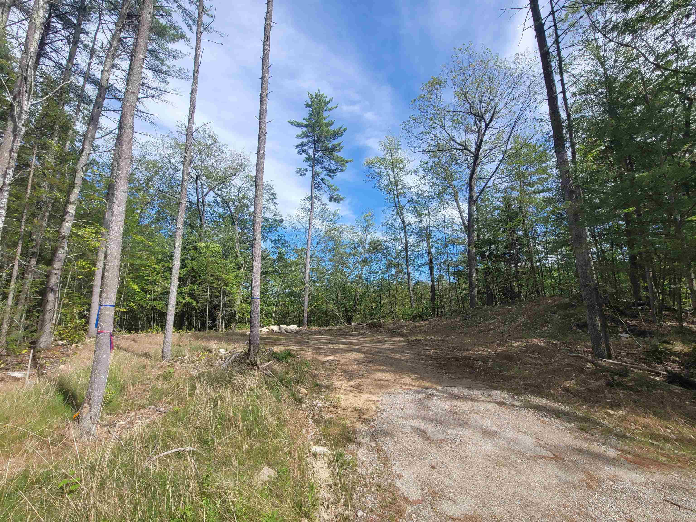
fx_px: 261
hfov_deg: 106.2
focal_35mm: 13
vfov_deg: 89.9
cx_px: 348
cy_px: 261
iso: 64
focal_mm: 2.2
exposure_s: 1/1232
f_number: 2.2
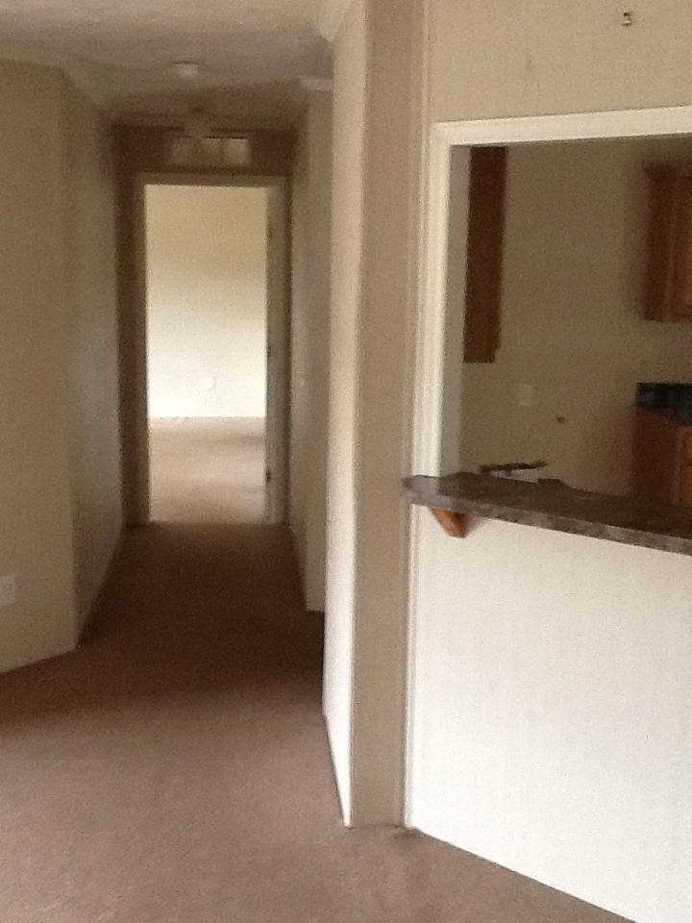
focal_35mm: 44
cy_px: 462
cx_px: 346
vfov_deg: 42.9
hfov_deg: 32.9
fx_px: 1173
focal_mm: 2.03
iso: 250
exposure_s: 1/33
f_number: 2.4
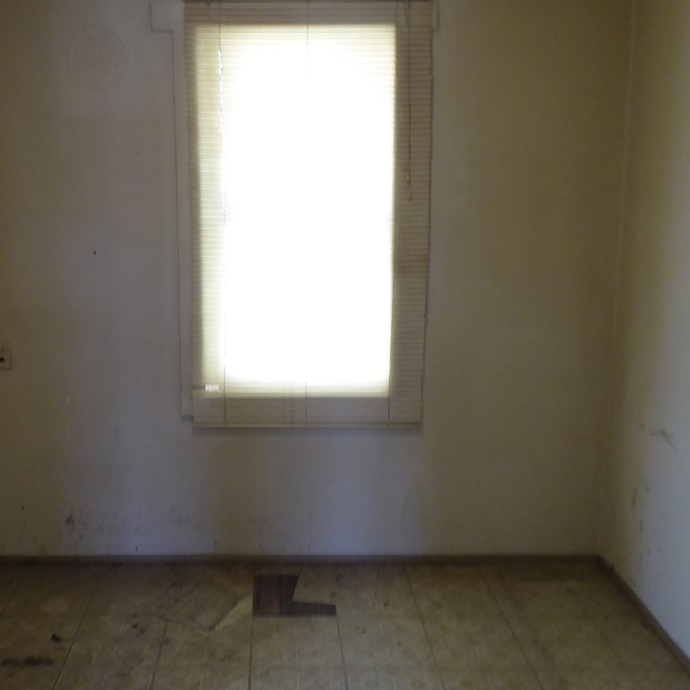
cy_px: 340
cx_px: 257
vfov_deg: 47.2
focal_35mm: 35
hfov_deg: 46.8
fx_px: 789
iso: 400
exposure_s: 1/15
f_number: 3.5
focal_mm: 5
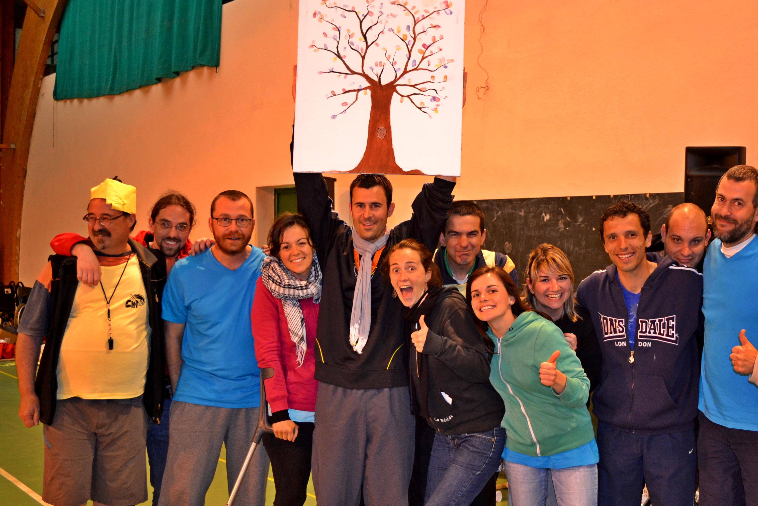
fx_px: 1053
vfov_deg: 27.0
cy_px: 300
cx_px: 439
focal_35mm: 50
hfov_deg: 39.5
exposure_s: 1/60
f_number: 3.8
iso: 1000
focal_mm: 22
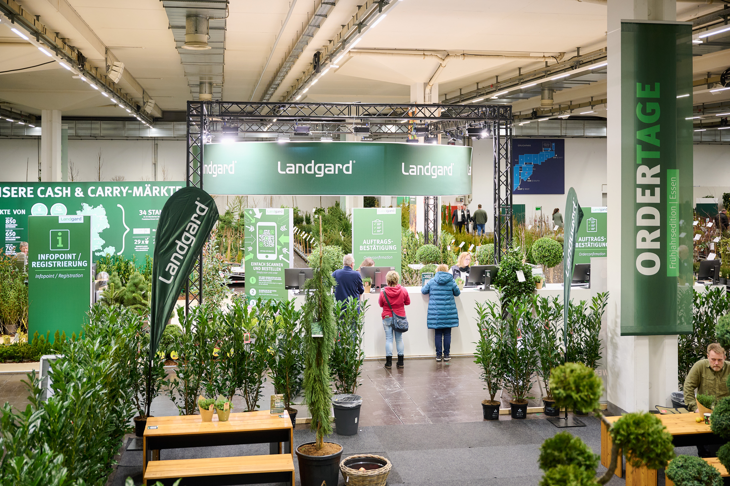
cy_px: 243
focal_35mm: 40
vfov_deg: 33.4
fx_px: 811
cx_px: 365
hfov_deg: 48.5
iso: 500
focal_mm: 40
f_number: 2.8
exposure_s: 1/80
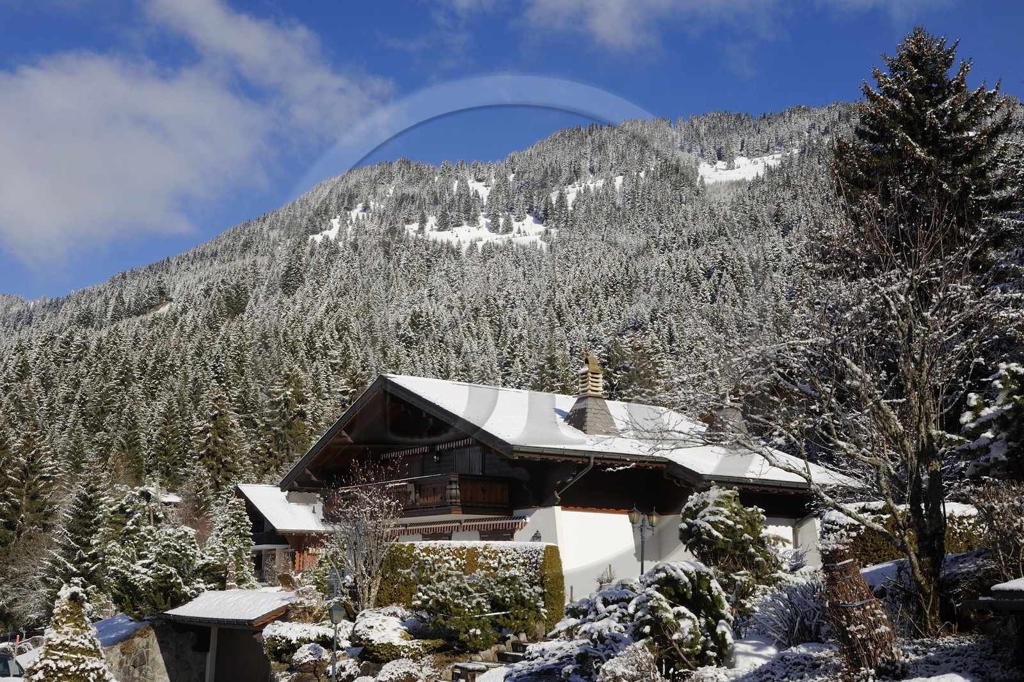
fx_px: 1081
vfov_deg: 35.0
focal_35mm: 38
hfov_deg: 50.7
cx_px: 512
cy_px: 341
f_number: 18
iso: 200
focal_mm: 38
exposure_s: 1/160
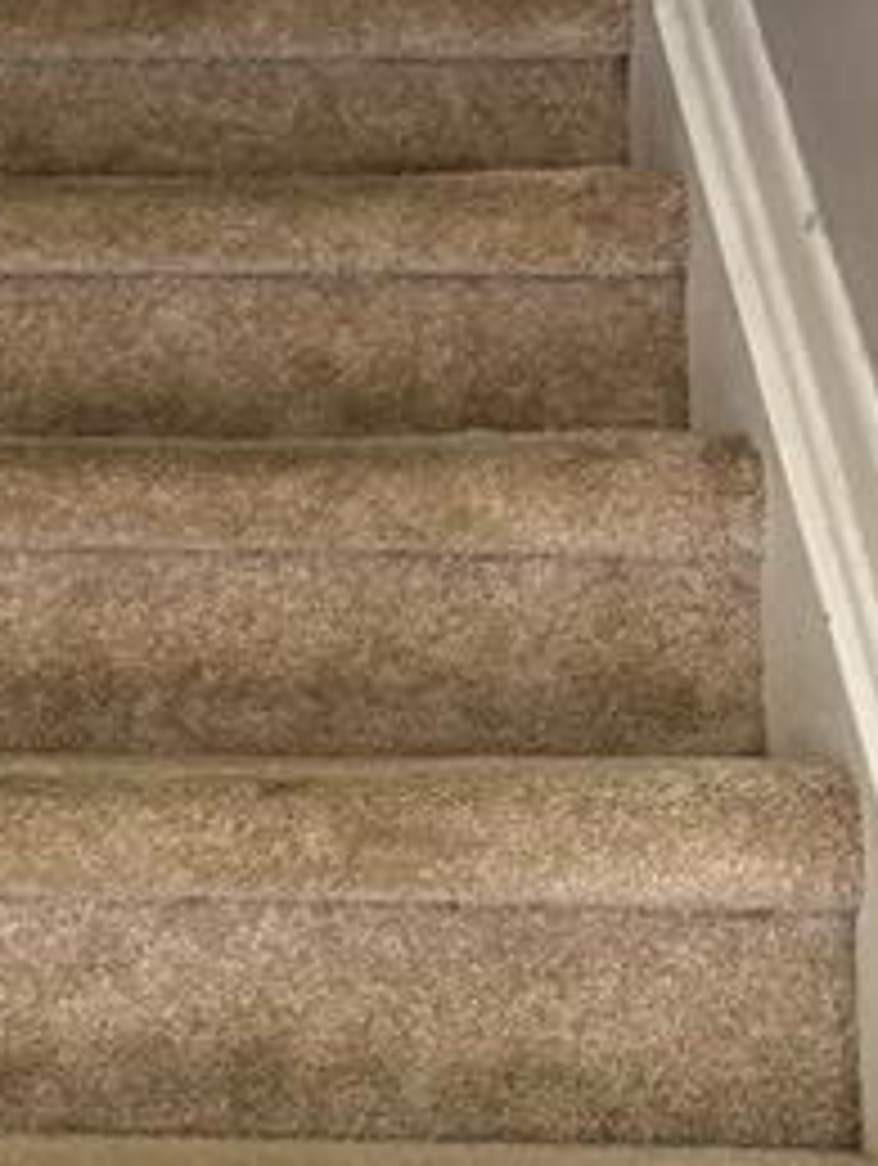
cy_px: 63
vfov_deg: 17.4
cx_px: -131
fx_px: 3745
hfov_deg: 13.1
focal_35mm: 111
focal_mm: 6.76
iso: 320
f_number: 1.78
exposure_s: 1/60
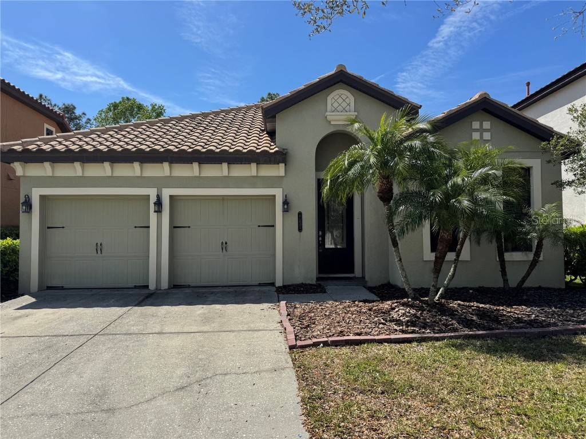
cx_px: 293
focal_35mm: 24
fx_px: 406
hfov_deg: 71.6
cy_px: 220
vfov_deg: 56.8
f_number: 1.78
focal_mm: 6.76
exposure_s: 1/4608
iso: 80
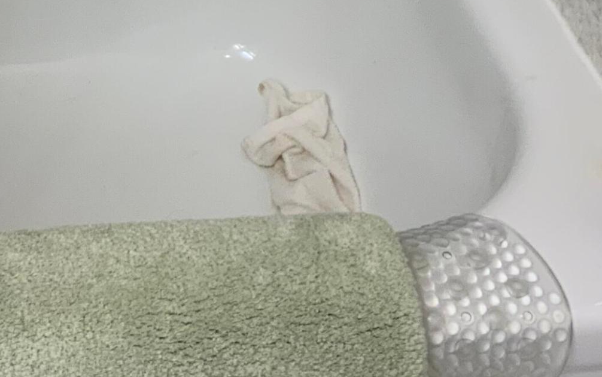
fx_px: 1444
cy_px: -215
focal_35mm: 88
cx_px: 15
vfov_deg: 13.8
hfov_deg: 22.7
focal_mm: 3
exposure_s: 1/120
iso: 50
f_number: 1.8
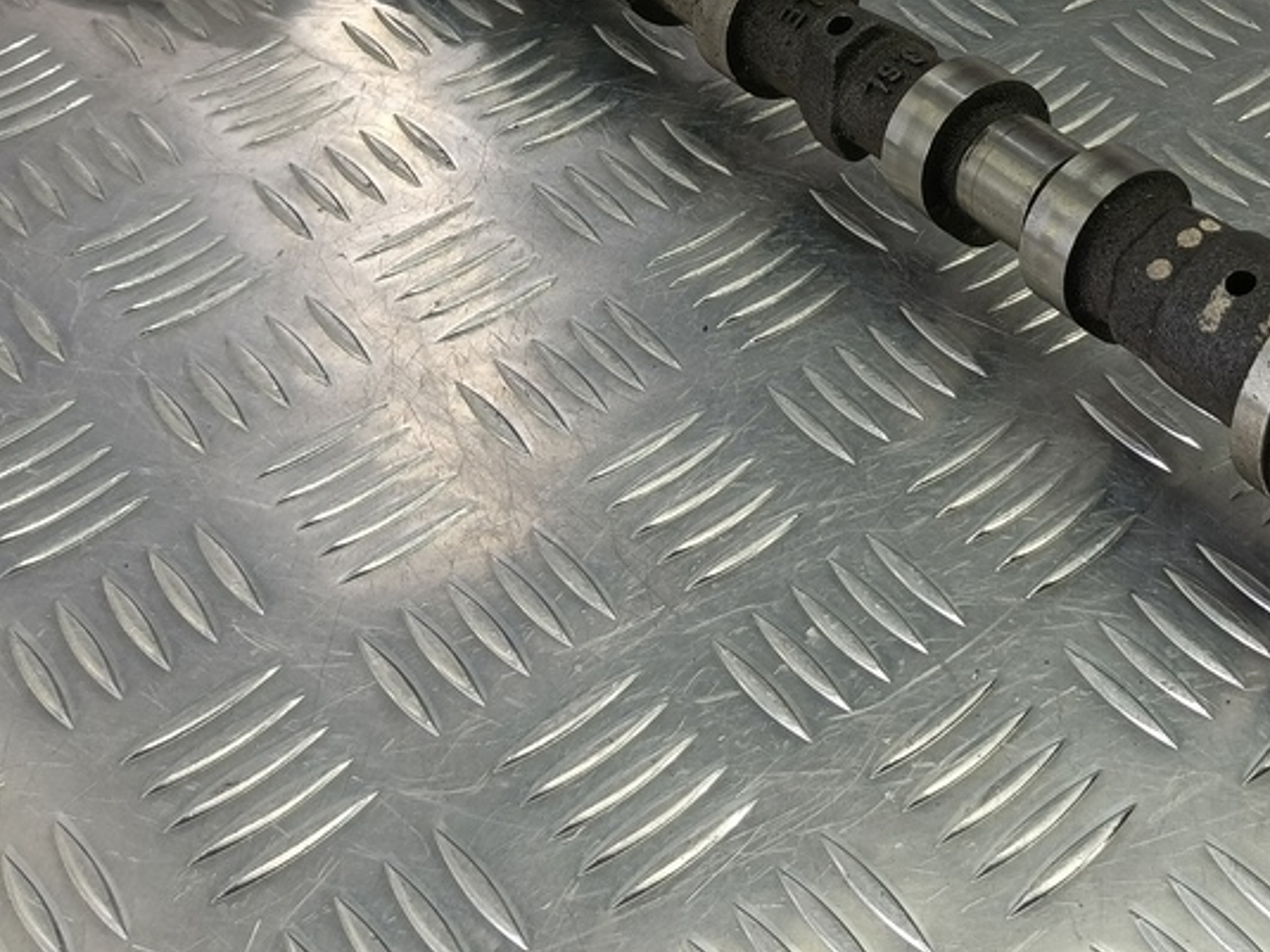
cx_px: 1125
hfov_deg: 40.0
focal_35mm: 44
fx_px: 1614
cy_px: 221
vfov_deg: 32.2
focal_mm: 4.11
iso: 90
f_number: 1.6
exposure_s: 1/50
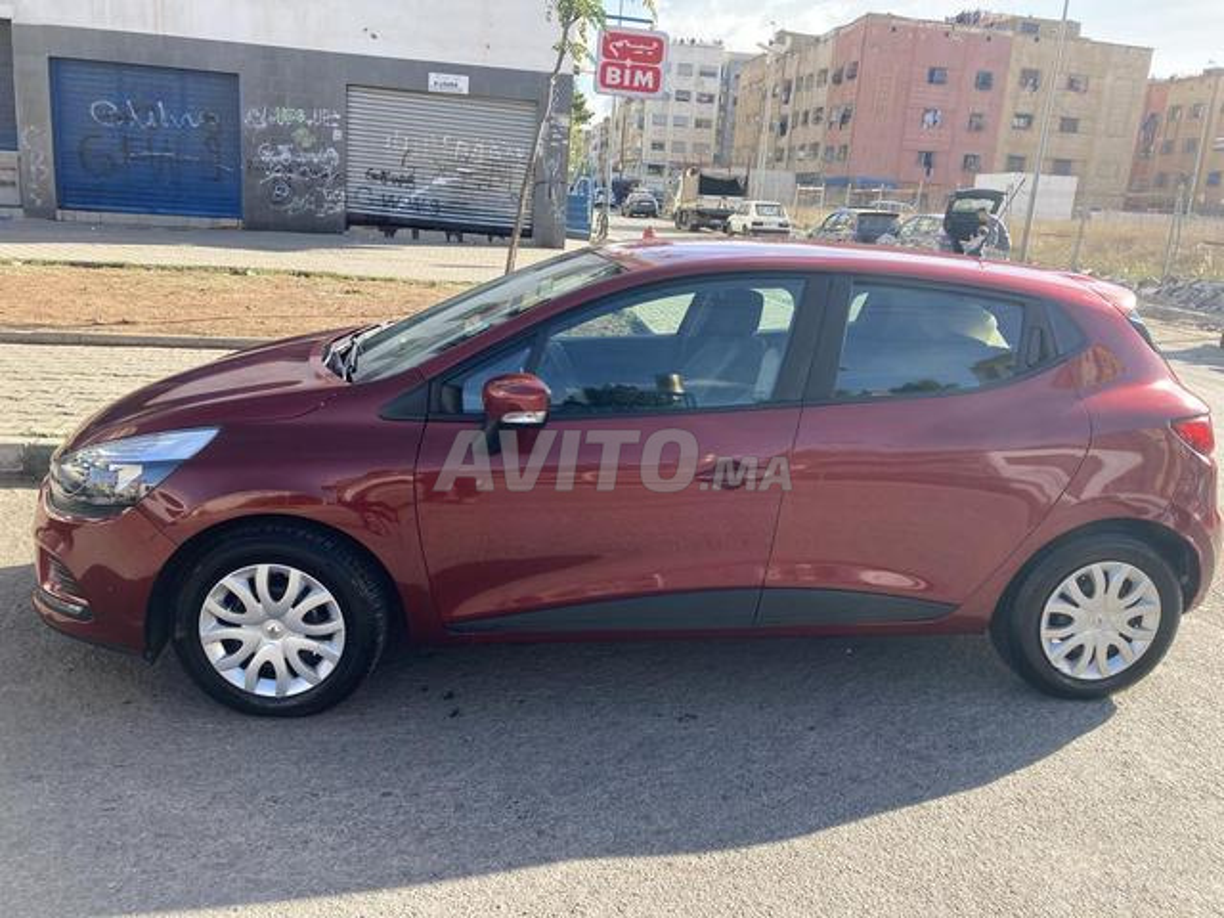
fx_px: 990
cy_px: 459
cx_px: 612
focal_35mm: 28
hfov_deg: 63.4
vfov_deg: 49.7
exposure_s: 1/527
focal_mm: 3.99
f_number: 1.8
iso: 20
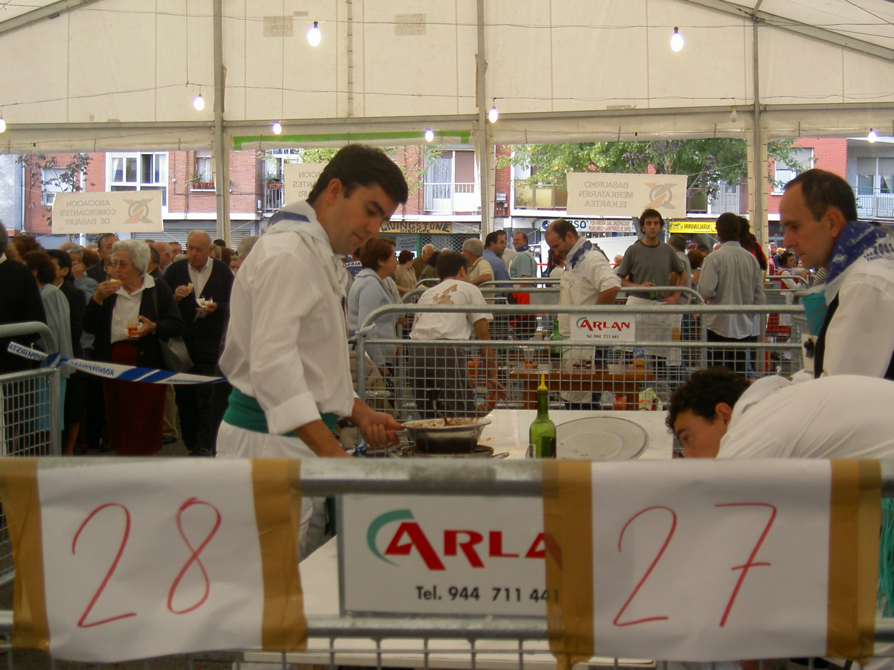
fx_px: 1420
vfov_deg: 26.6
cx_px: 447
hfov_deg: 34.9
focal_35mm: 55
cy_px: 335
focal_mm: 11.3
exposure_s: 1/68.5
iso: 100
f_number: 3.3
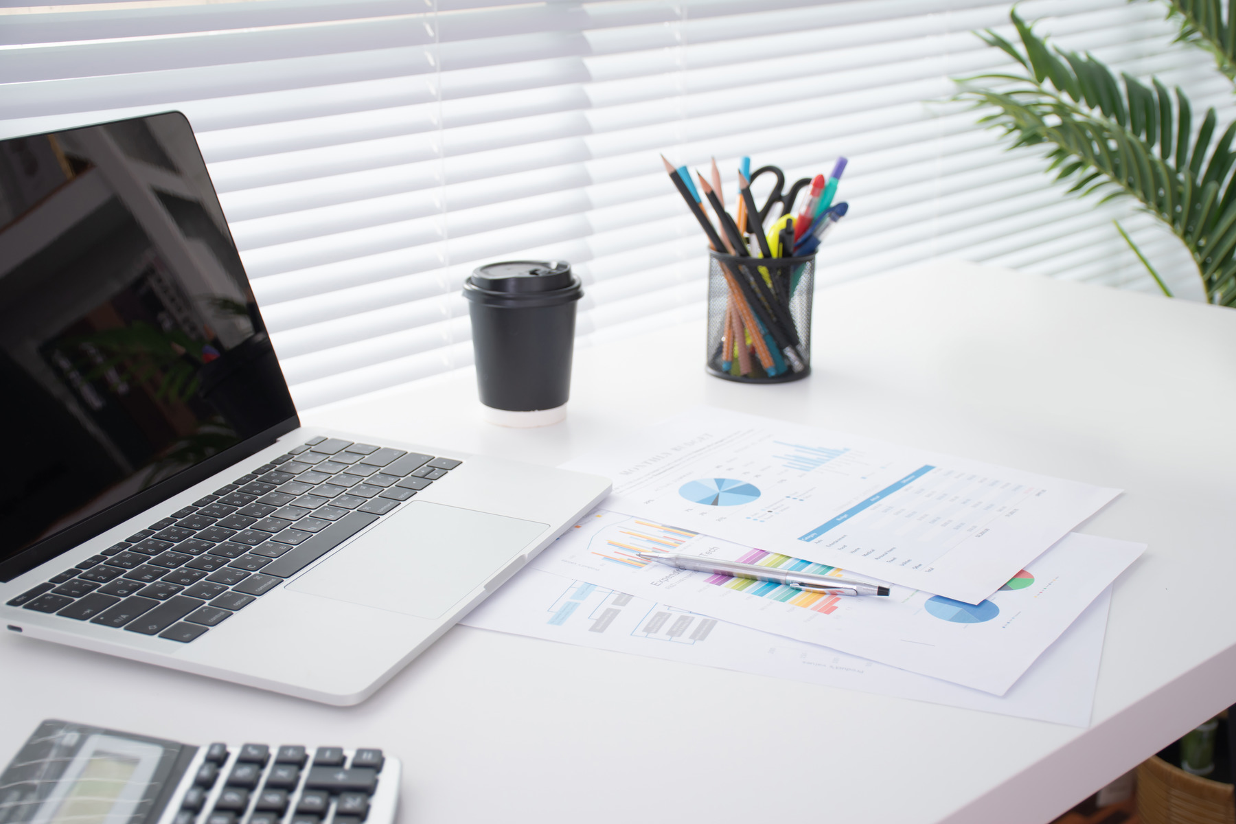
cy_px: 412
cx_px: 618
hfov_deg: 41.1
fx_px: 1648
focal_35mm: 48
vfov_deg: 28.1
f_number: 4
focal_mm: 32
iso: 100
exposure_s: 1/60
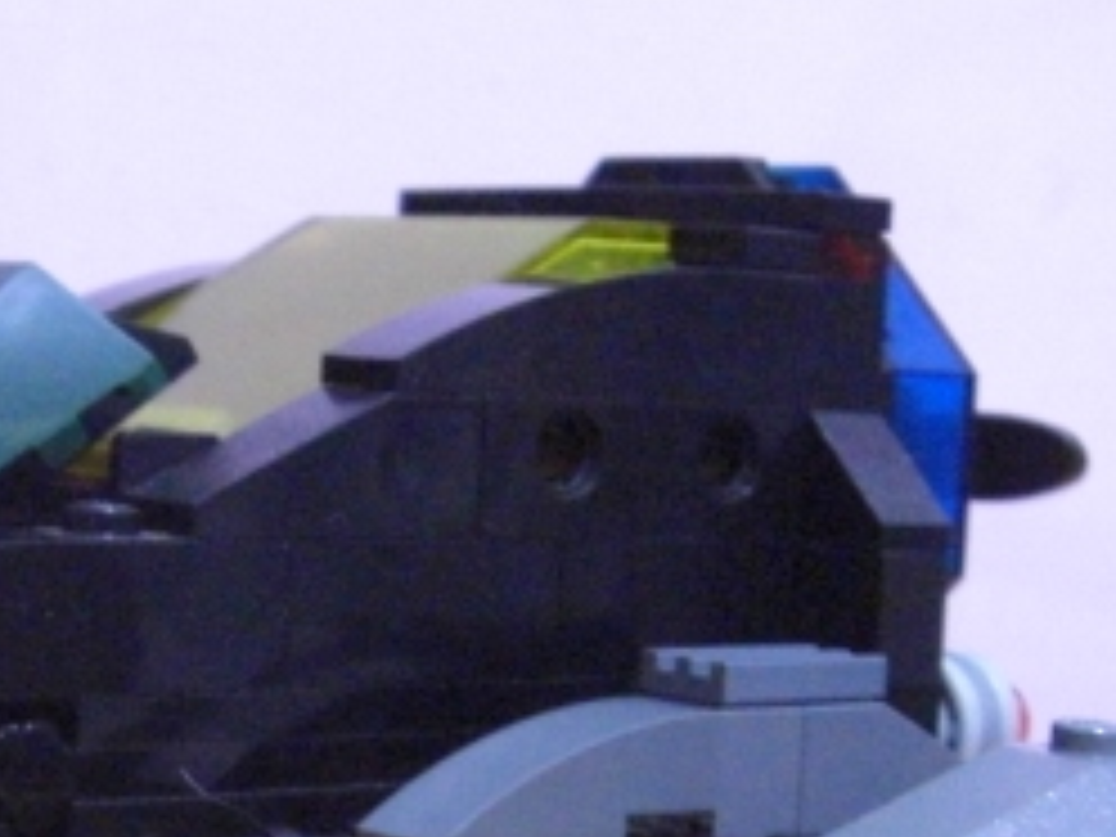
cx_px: 297
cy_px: 774
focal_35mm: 98
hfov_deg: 19.9
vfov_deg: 14.9
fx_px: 3159
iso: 800
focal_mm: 6.2
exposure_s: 1/13
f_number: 2.7
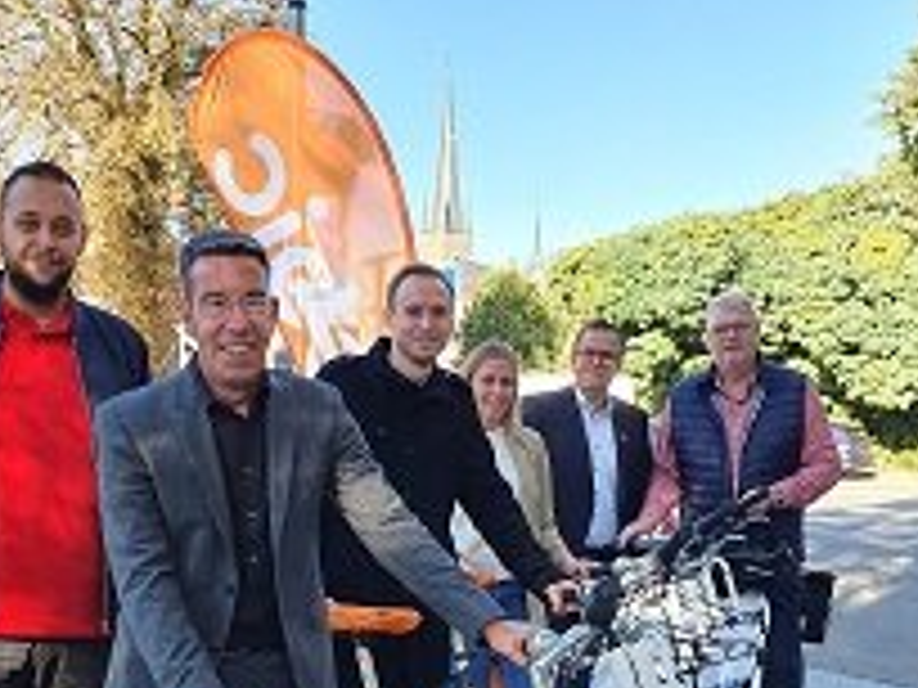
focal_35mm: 51
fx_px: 1352
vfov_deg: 27.4
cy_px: 643
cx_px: 405
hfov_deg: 37.4
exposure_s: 1/153
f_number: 2.4
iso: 50
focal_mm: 4.32
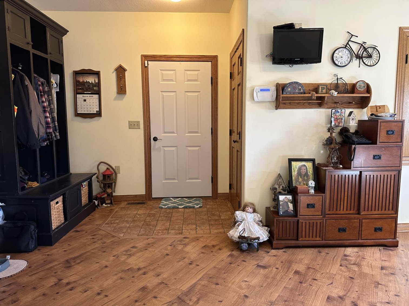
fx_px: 284
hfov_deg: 71.6
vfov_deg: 56.8
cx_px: 204
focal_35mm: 24
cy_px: 153
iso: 250
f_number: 1.78
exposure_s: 1/60
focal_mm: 6.86
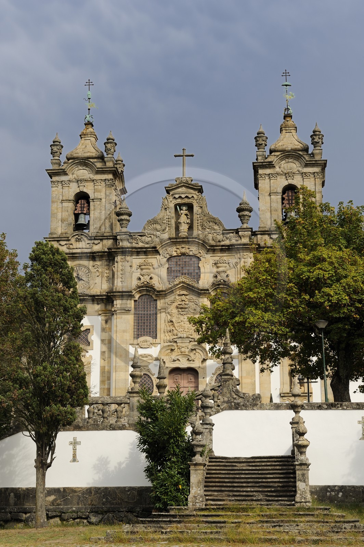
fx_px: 1063
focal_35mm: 70
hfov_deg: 19.4
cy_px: 274
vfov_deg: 28.9
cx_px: 182
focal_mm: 70
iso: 200
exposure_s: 1/160
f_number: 14
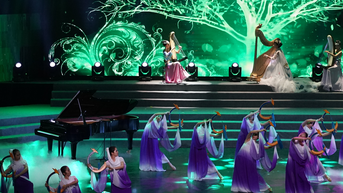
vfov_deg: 7.5
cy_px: 34
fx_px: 1473
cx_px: 281
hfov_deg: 13.2
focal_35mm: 162
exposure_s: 1/250
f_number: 4
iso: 2000
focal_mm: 85
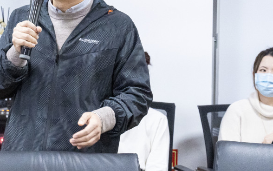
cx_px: 81
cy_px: 14
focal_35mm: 131
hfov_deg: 15.9
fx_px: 975
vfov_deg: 10.0
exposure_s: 1/125
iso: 12800
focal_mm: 70
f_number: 7.1
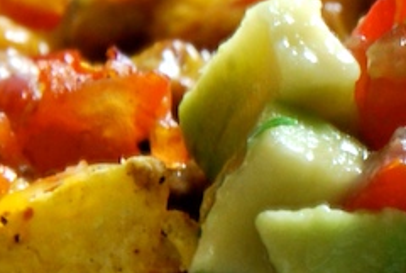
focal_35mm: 544
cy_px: 172
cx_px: 650
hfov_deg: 3.8
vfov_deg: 2.5
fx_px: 6148
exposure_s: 3
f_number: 13
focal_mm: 85
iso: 400
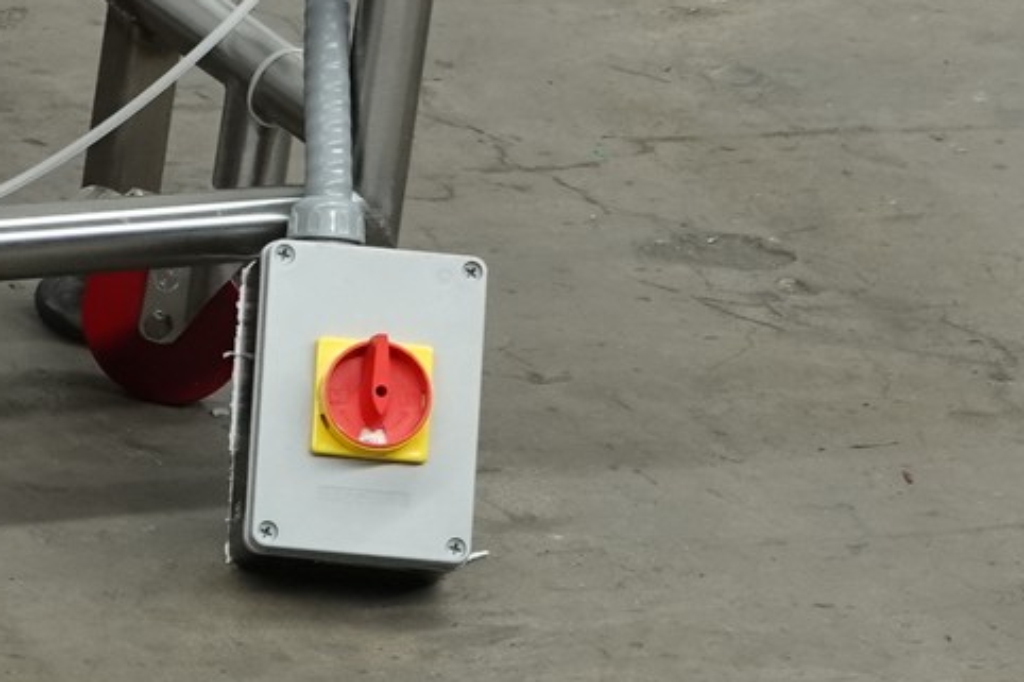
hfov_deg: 4.9
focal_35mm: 412
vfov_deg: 3.3
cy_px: -479
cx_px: -841
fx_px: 11714
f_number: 4
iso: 500
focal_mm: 35.31
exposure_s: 1/100
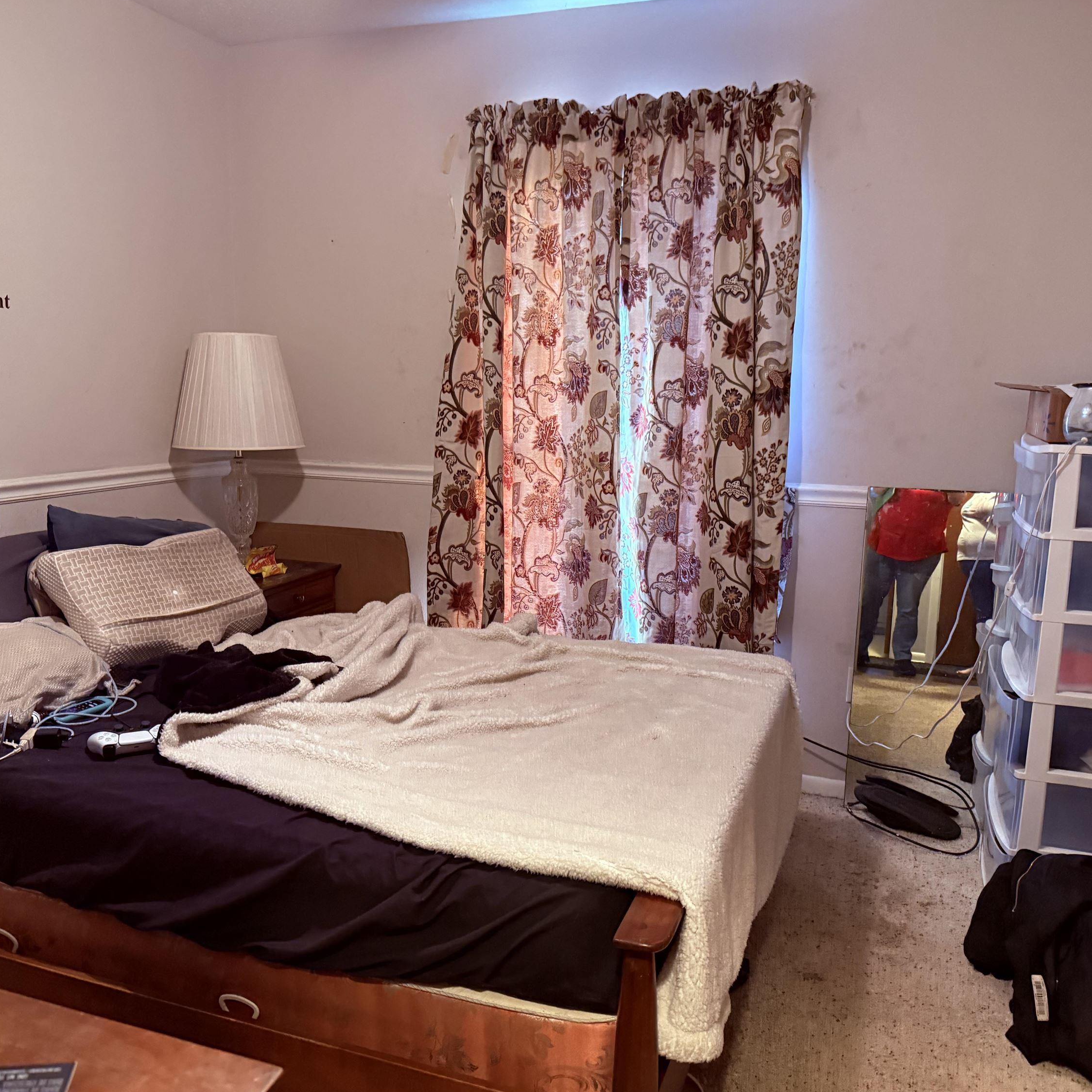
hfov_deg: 55.6
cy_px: 553
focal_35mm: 29
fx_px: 1035
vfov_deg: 55.6
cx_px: 501
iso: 800
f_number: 1.78
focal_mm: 6.76
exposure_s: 1/46
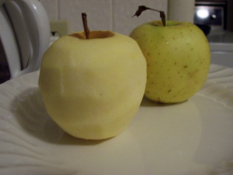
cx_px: 116
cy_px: 88
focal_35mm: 37
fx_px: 249
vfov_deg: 38.7
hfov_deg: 50.1
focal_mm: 5.6
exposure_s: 1/10
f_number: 2.8
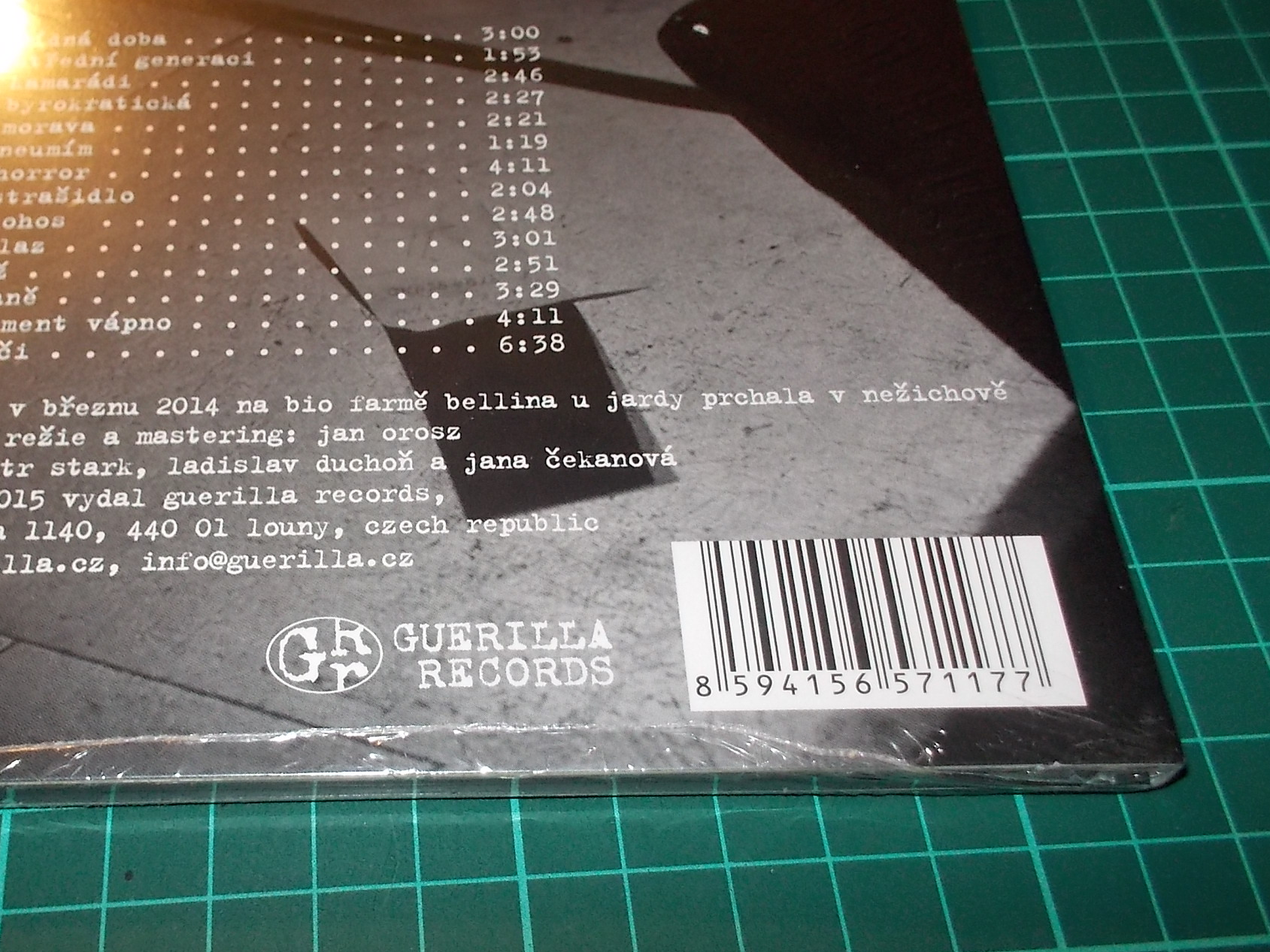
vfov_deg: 36.8
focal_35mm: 39
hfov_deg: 47.2
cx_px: 433
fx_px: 1431
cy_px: 454
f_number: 3.3
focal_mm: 4.1
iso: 200
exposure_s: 1/30
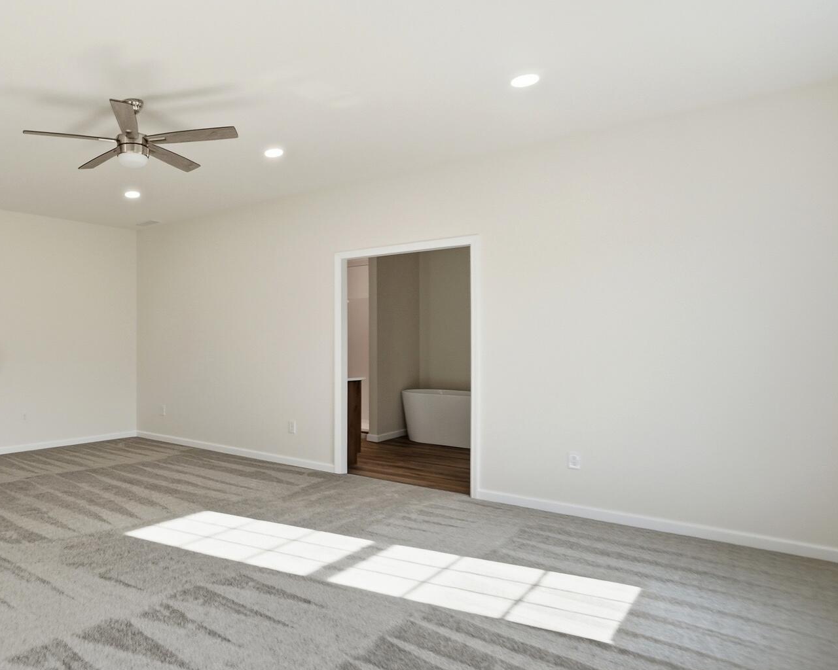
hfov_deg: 69.5
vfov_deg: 63.1
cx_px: 198
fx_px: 546
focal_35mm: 22
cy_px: 337
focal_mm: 10
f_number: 5.6
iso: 125
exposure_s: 1/1000
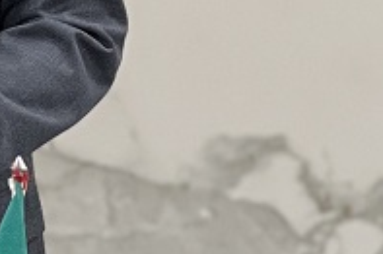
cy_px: 41
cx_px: -509
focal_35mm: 407
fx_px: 4326
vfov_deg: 3.4
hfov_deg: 4.9
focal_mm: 9
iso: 200
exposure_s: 1/120
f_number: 2.8
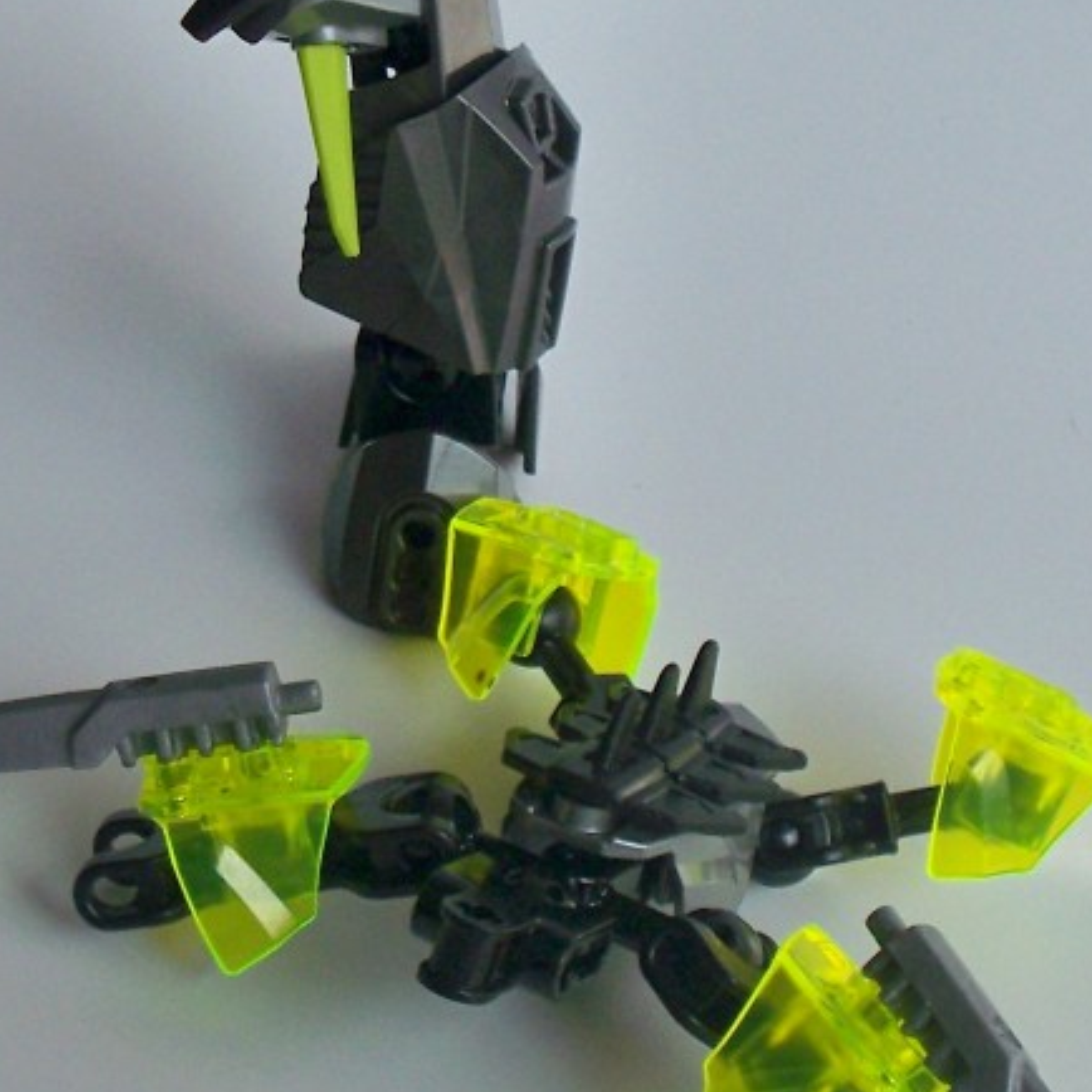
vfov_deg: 13.4
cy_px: 43
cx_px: 138
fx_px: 4604
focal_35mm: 129
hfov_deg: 13.4
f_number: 3.5
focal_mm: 7.8
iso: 100
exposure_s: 1/500
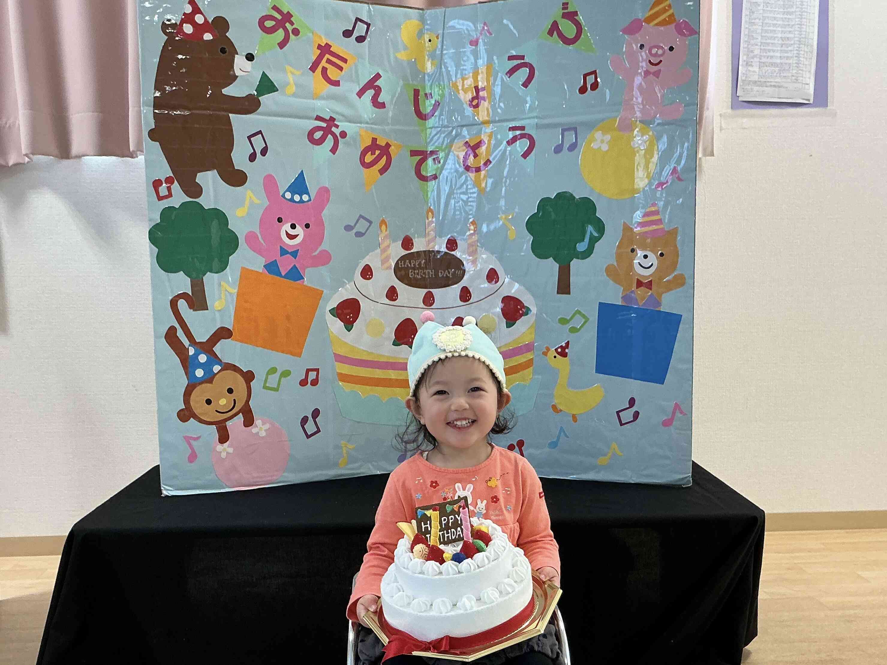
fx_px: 743
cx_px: 444
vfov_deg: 48.2
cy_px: 332
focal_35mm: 29
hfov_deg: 61.7
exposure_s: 1/120
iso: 64
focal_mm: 3
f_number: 1.8
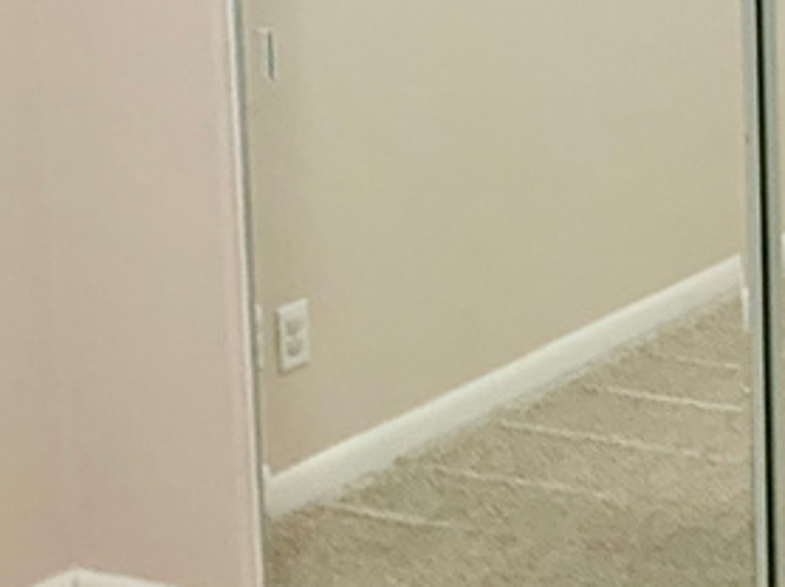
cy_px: -169
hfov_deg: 16.7
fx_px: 2424
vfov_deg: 13.3
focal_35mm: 107
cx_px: 1186
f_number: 1.8
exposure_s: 1/60
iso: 125
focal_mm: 3
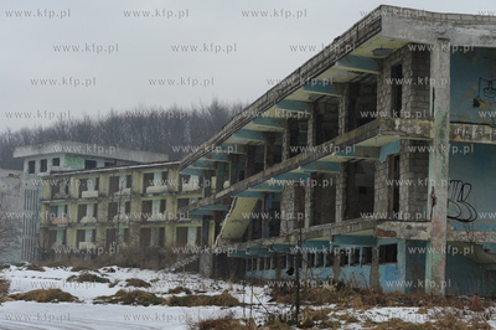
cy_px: 165
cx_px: 248
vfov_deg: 17.0
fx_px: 1101
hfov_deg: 25.4
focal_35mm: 80
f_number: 6.3
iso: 400
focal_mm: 80
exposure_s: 1/160
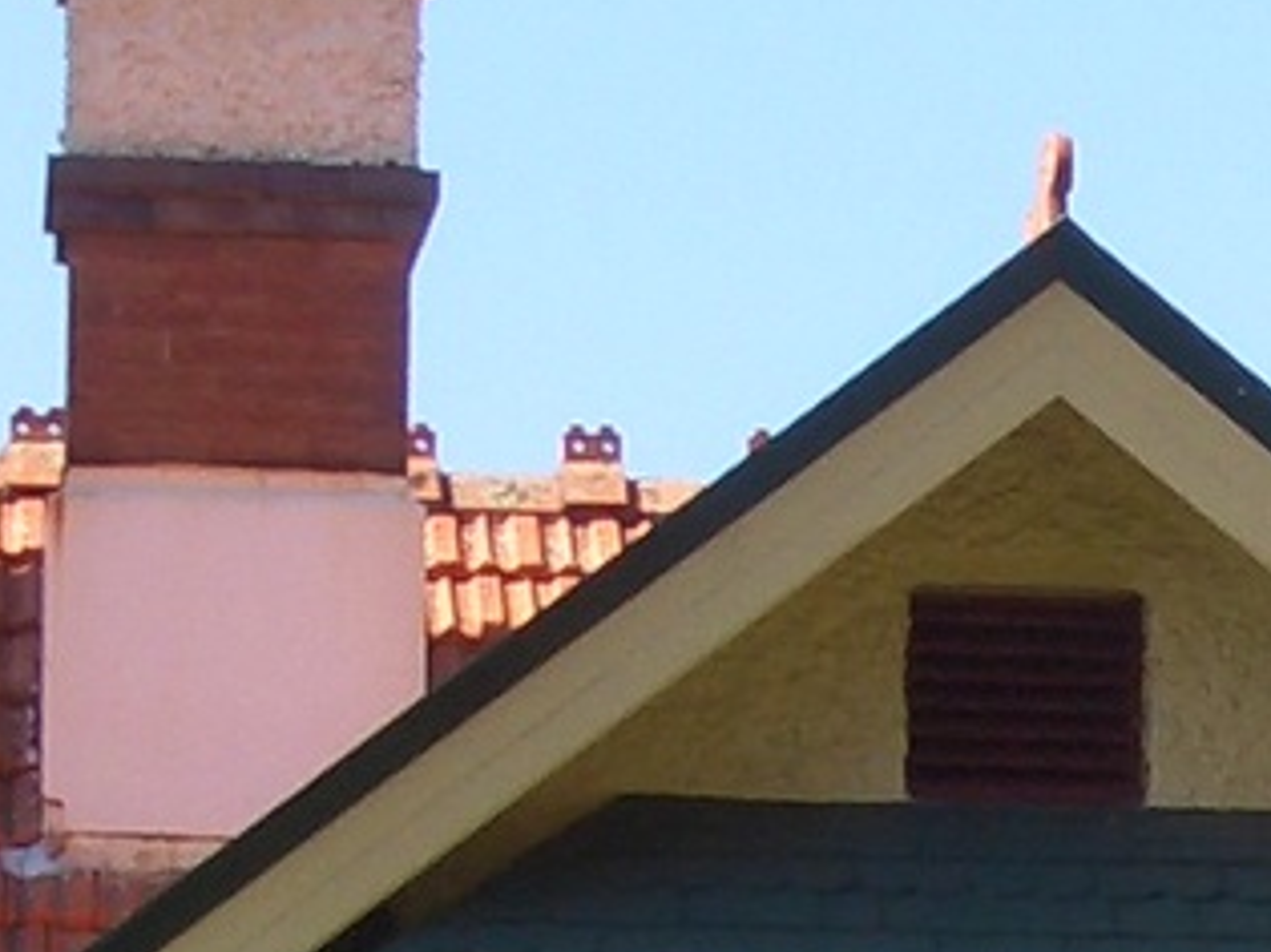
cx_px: 1497
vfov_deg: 5.9
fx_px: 9176
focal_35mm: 250
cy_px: 1134
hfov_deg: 7.9
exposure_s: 1/200
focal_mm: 6.8
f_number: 4.6
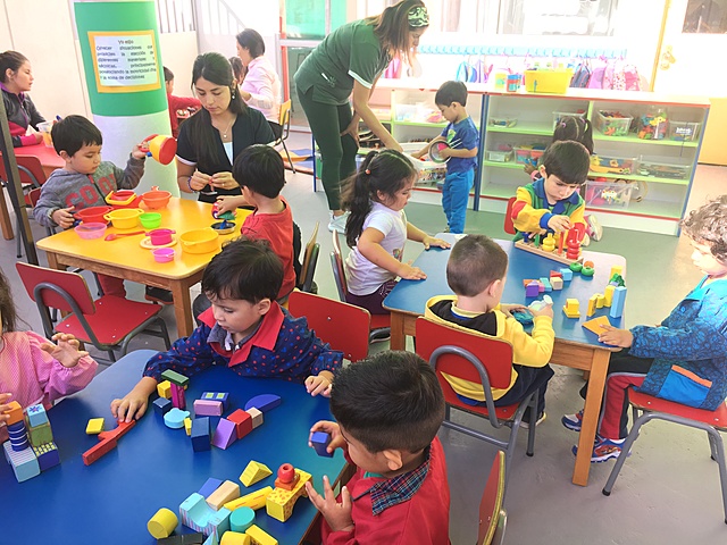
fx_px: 609
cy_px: 272
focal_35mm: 29
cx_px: 364
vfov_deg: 48.2
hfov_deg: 61.7
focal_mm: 4.15
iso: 25
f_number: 2.2
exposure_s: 1/100
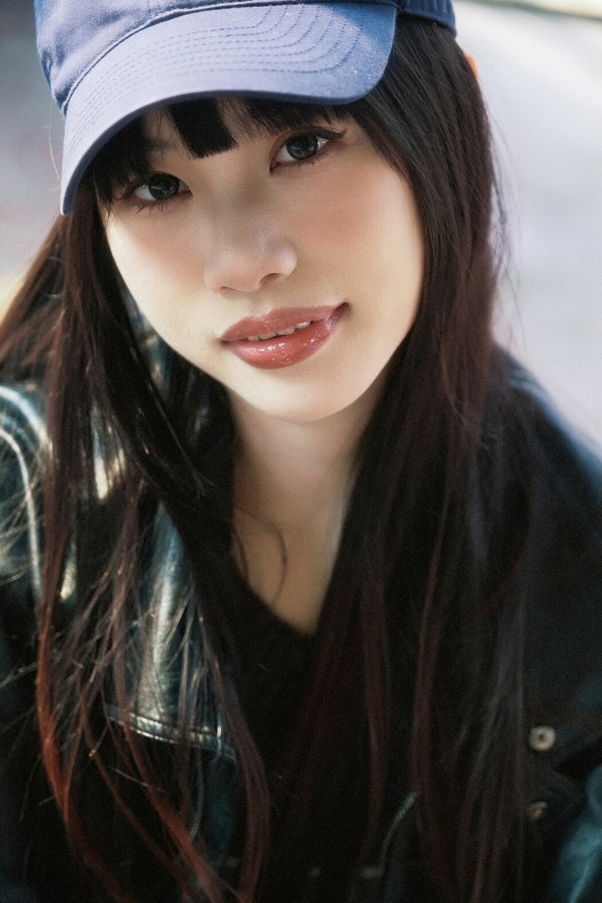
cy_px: 452
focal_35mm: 83
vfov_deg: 24.5
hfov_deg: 16.5
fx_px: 2082
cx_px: 301
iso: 800
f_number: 2.8
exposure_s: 1/500
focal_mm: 55
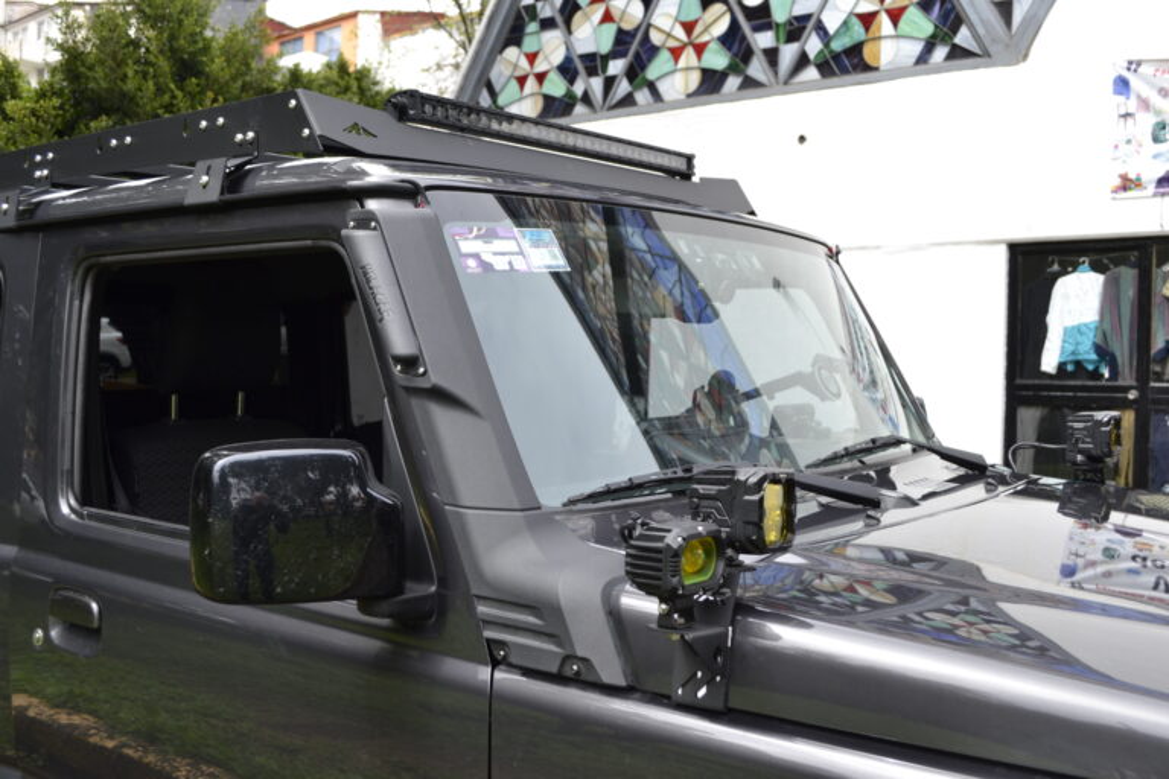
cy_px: 390
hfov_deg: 53.1
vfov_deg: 36.9
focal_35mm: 36
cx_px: 584
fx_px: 1169
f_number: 5.6
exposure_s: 1/125
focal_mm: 24
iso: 100
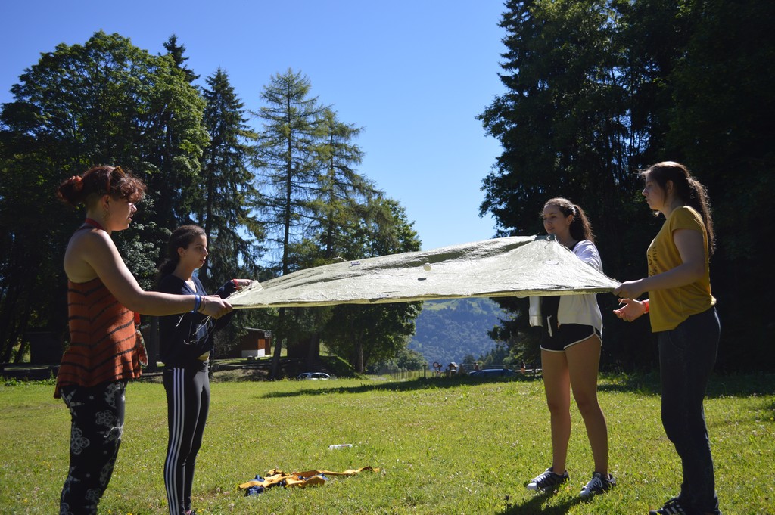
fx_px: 710
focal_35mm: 33
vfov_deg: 39.9
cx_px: 388
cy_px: 258
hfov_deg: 57.3
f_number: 3.8
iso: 140
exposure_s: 1/1000
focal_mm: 22
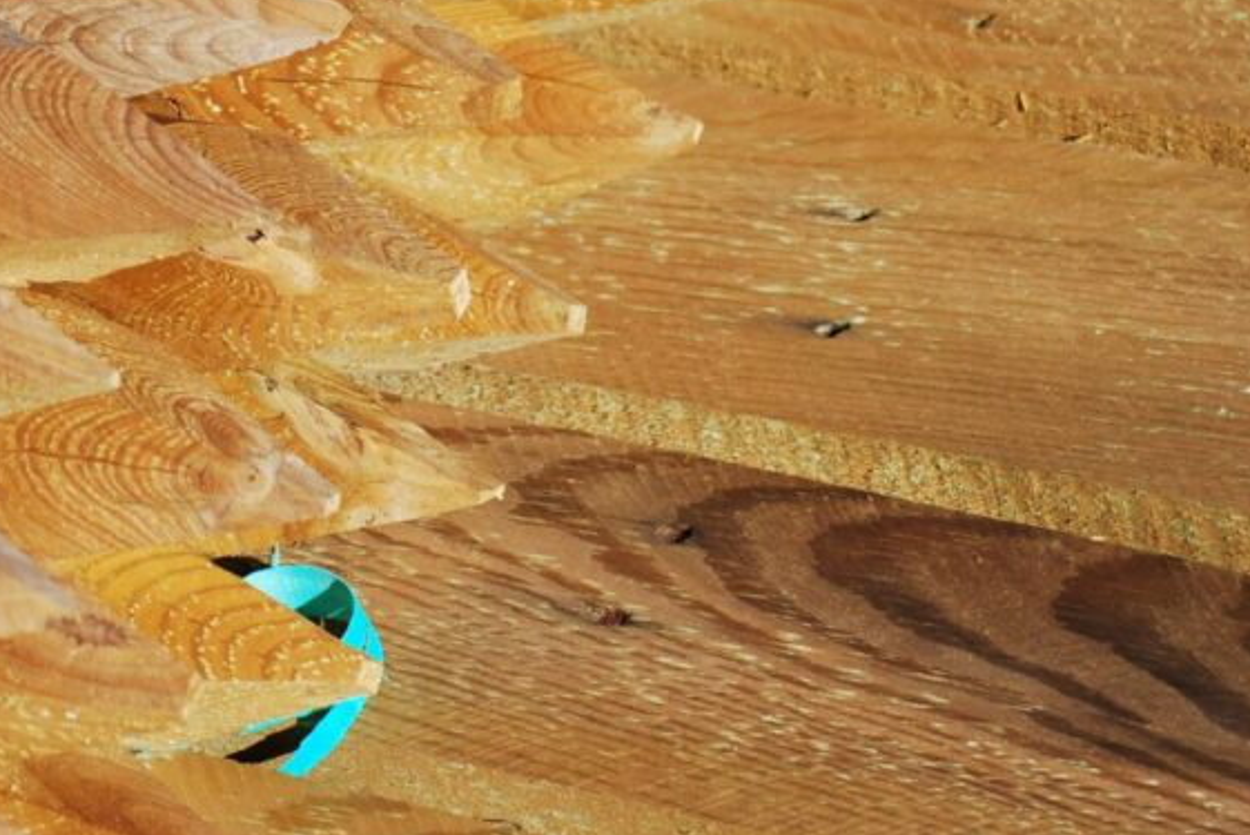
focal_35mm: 231
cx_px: 205
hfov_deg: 8.9
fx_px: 8027
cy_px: -48
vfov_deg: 5.9
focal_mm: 72
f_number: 6.3
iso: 100
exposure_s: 1/500
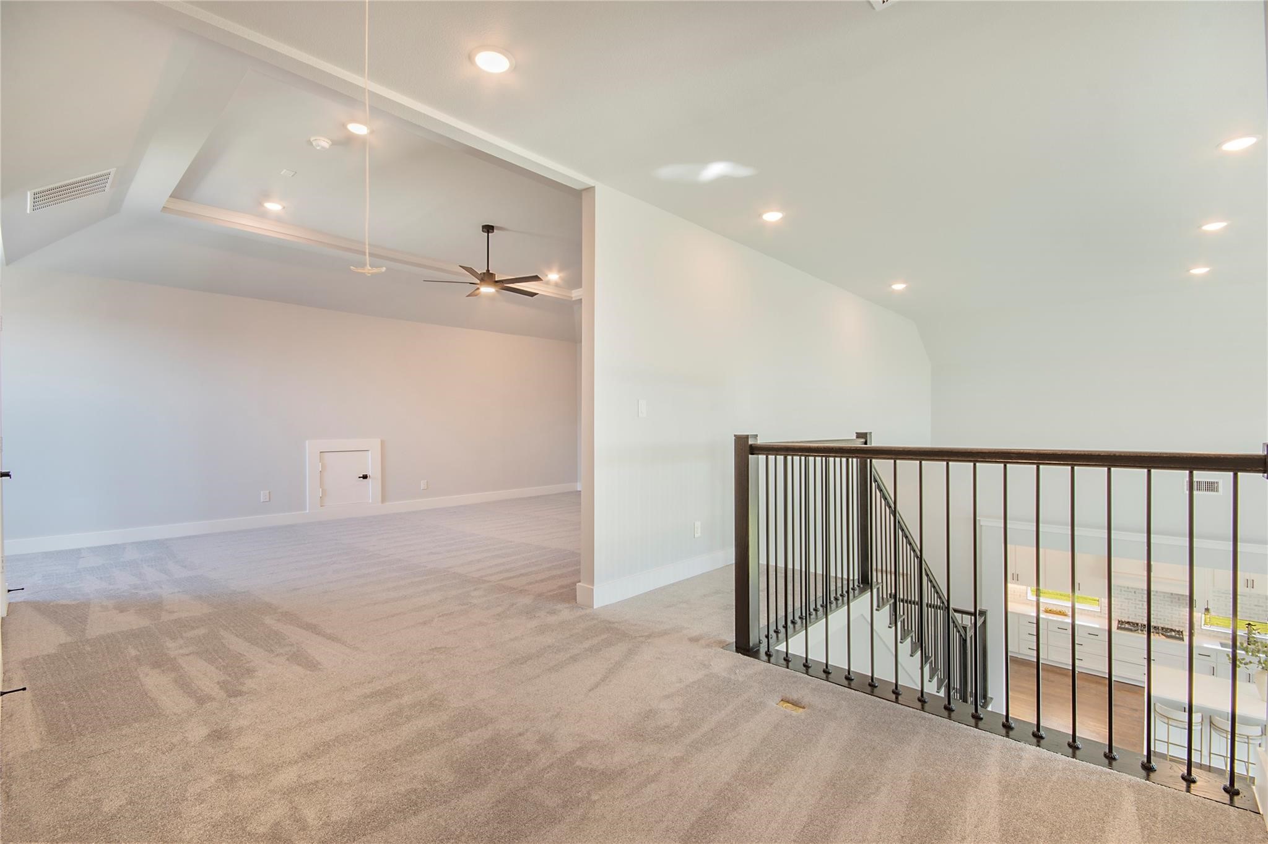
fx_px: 528
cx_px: 634
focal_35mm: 15
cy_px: 422
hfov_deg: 100.4
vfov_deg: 77.3
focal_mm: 10
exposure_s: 1/15
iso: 100
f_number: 11
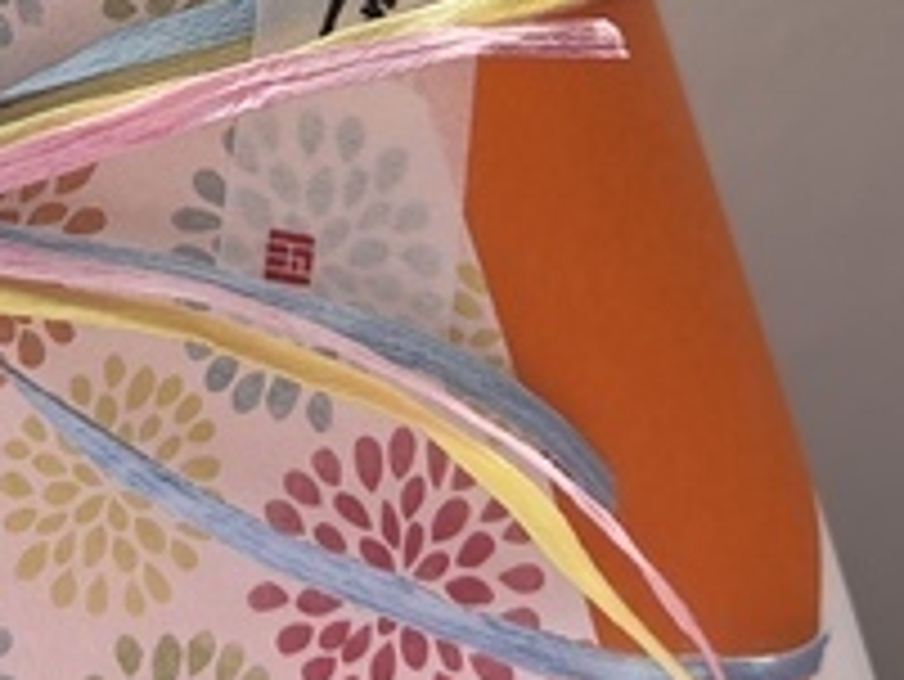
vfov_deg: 16.3
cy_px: -59
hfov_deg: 21.5
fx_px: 2300
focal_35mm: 88
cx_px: 0
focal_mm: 5.7
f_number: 1.5
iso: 50
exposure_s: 1/924
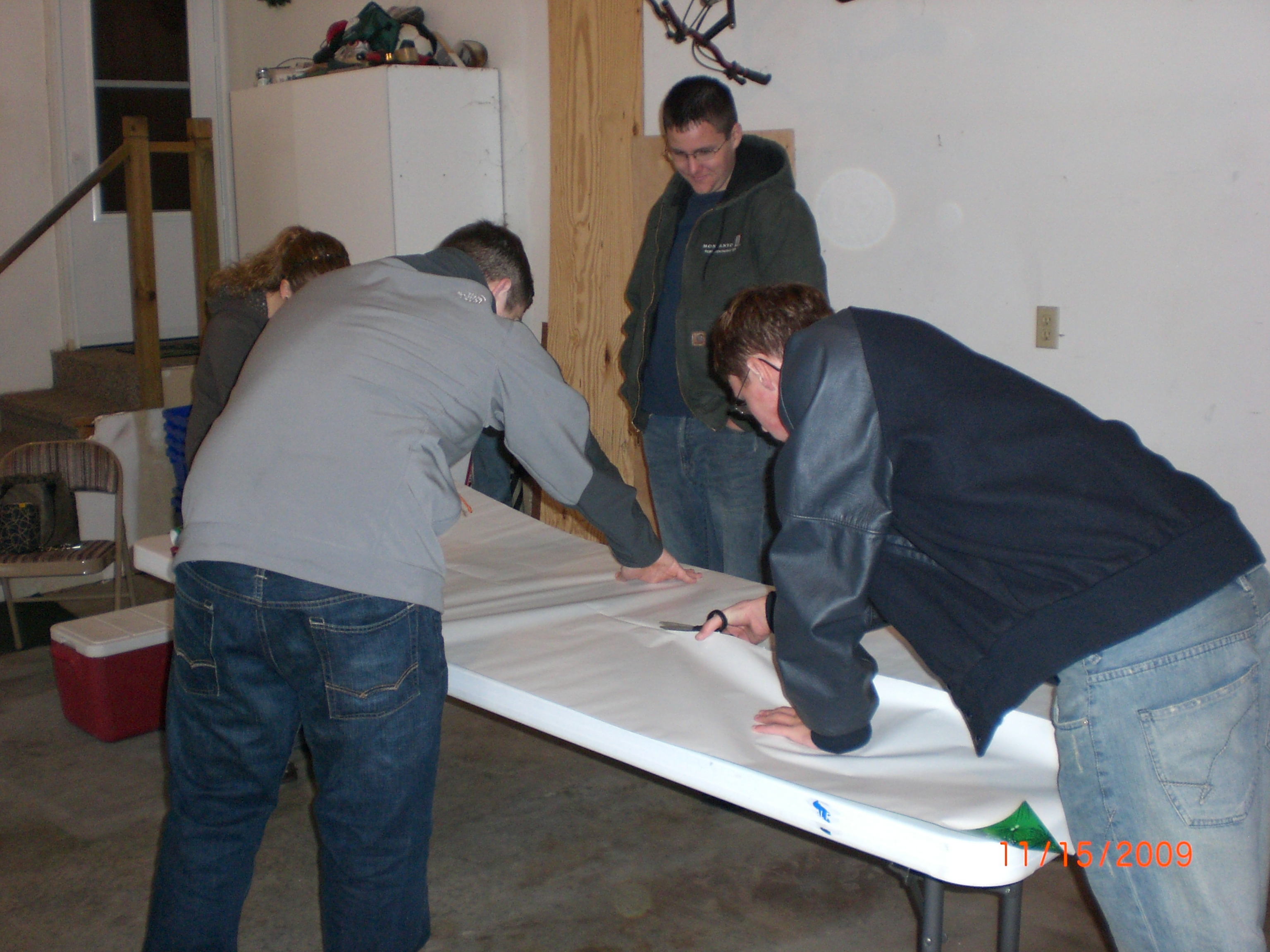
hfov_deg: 49.0
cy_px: 476
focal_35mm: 38
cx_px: 635
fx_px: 1394
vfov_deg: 37.7
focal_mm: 6.3
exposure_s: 1/60
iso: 200
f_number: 3.1
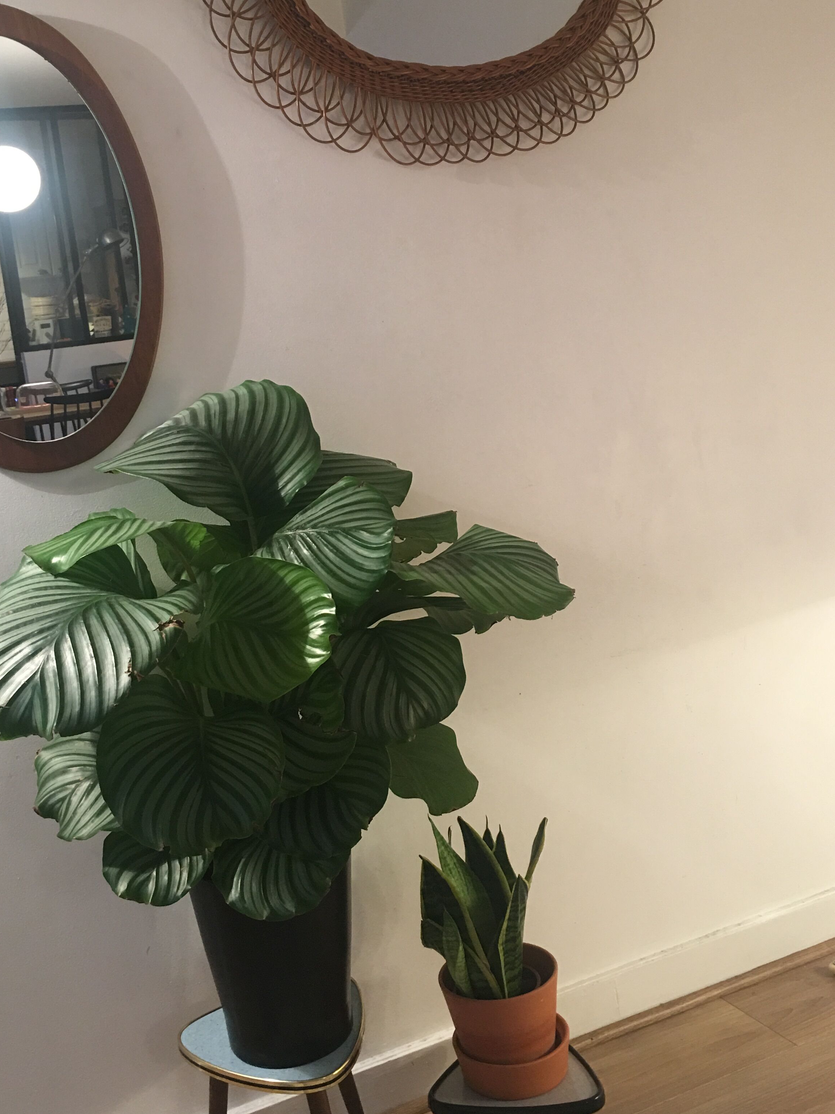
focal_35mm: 38
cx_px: 364
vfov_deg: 48.9
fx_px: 1222
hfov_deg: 37.7
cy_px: 492
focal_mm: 4.15
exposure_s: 1/17
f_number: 2.2
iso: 64
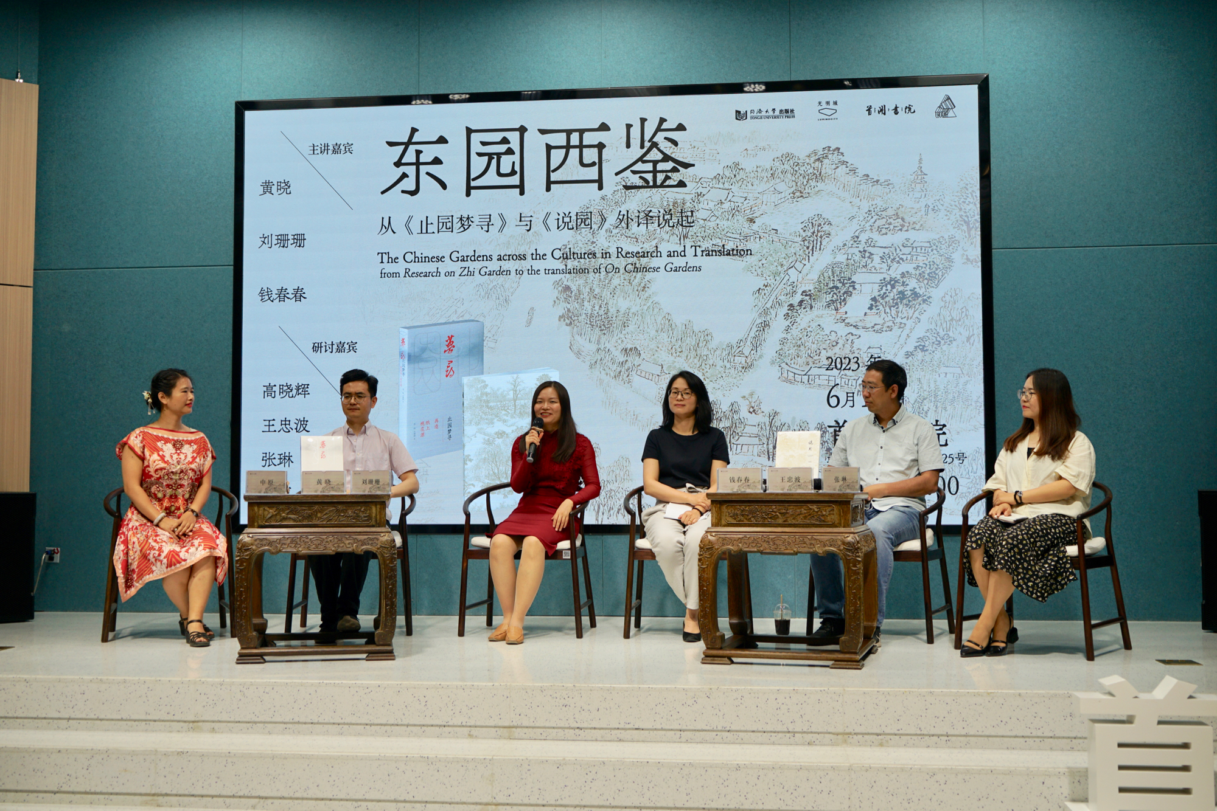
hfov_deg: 50.7
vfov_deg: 35.1
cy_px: 406
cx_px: 608
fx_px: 1285
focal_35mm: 38
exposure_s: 1/160
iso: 160
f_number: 4
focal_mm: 38
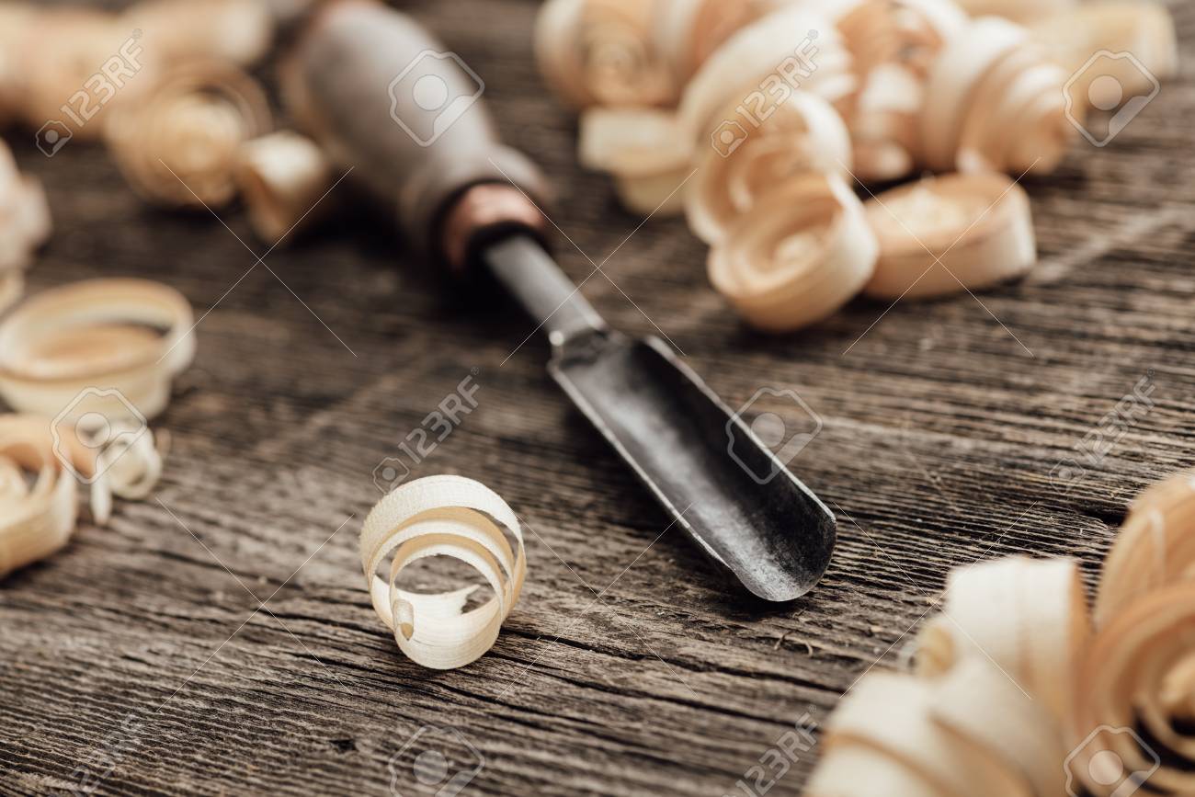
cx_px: 598
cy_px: 398
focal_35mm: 105
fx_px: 3486
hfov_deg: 19.5
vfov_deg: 13.0
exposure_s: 1/125
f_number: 7.1
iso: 100
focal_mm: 105
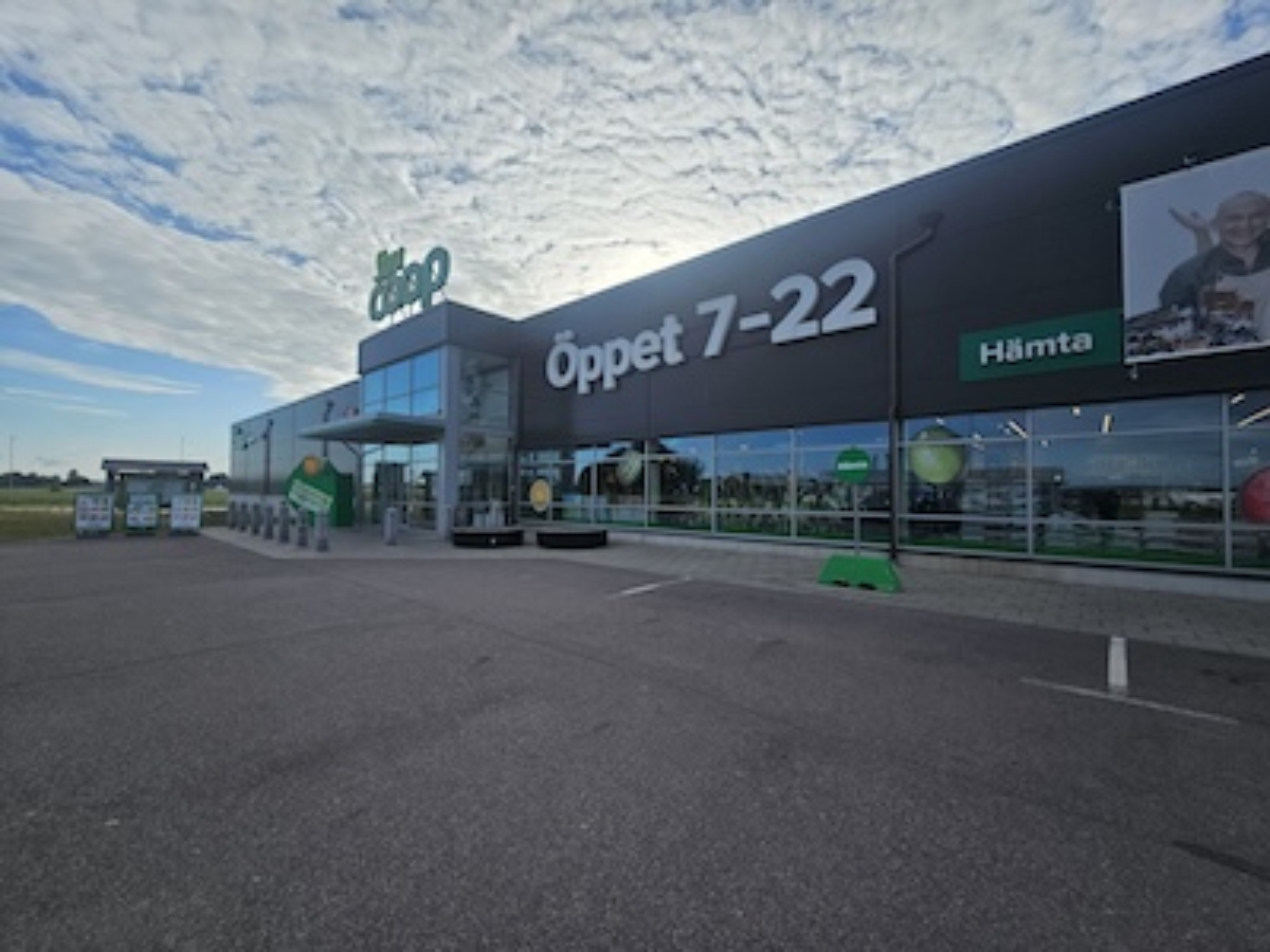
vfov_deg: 89.9
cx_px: 635
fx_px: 477
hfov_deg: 106.2
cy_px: 476
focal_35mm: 13
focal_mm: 2.2
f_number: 2.2
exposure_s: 1/2365
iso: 50
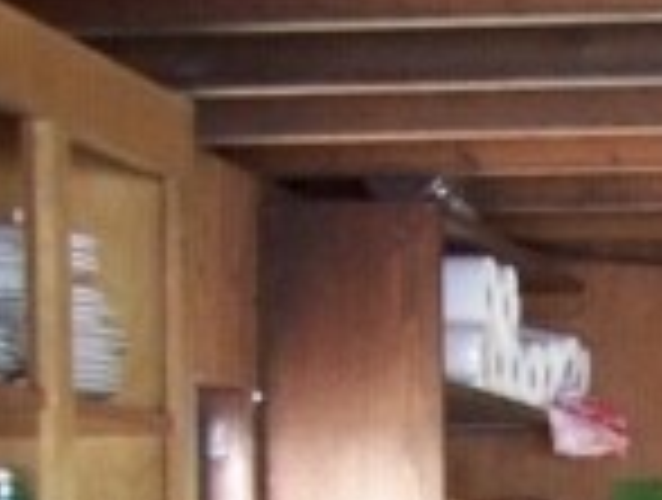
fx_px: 3163
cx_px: 973
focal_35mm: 165
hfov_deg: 11.5
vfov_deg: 8.6
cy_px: 964
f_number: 3.6
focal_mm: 6.3
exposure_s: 1/8
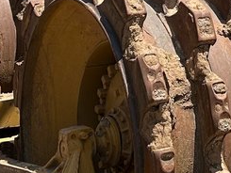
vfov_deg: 9.7
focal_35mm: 148
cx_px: 368
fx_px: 988
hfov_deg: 12.5
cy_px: -97
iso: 80
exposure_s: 1/3058
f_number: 1.78
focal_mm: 6.86
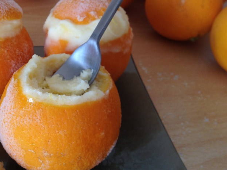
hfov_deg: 36.8
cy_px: 71
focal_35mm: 51
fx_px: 334
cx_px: 64
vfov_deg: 28.5
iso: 50
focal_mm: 4.28
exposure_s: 1/40
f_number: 2.4
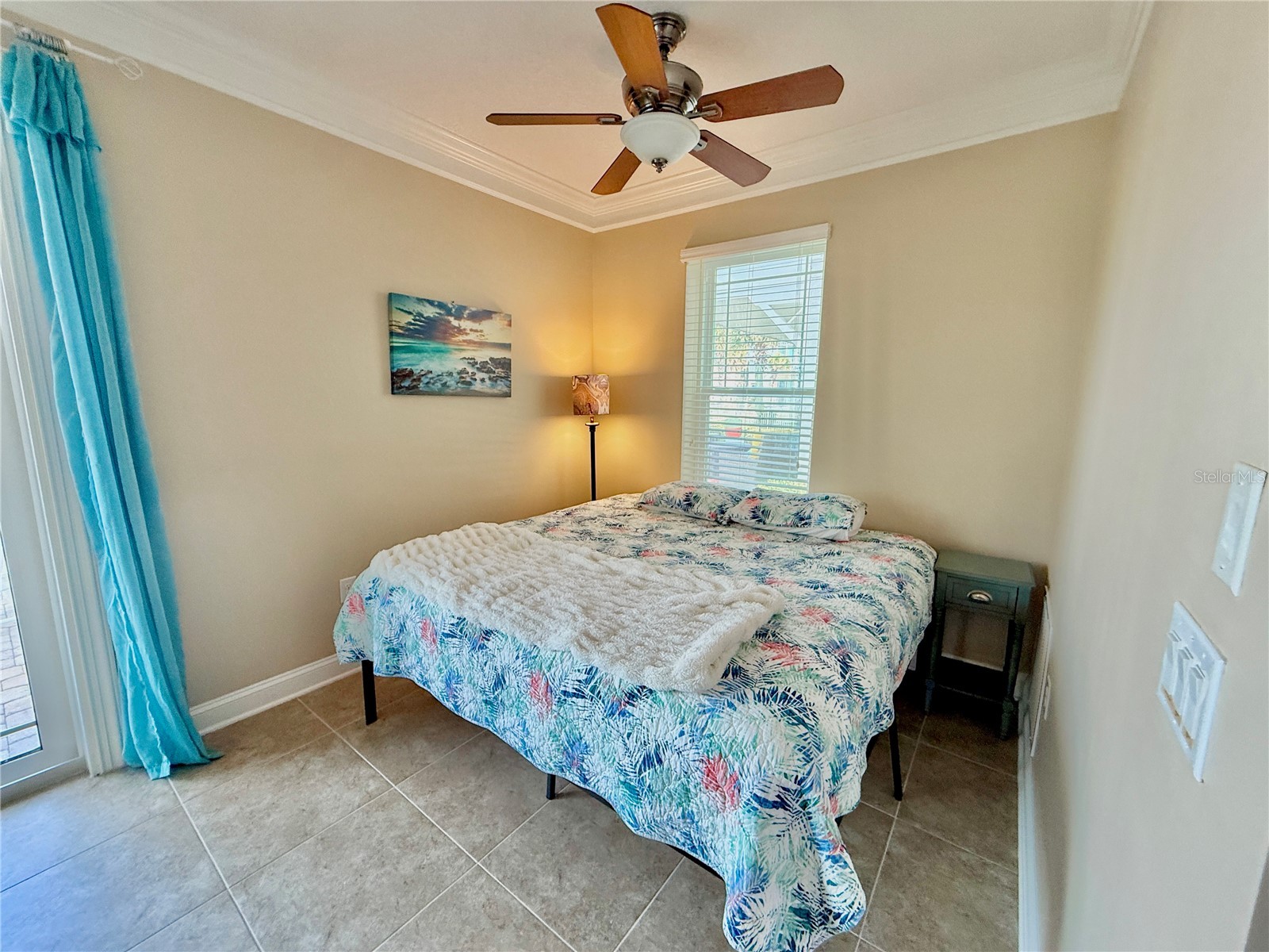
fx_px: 513
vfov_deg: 85.7
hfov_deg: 102.1
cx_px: 634
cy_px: 476
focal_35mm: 14
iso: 160
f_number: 2.2
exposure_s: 1/120
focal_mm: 2.22
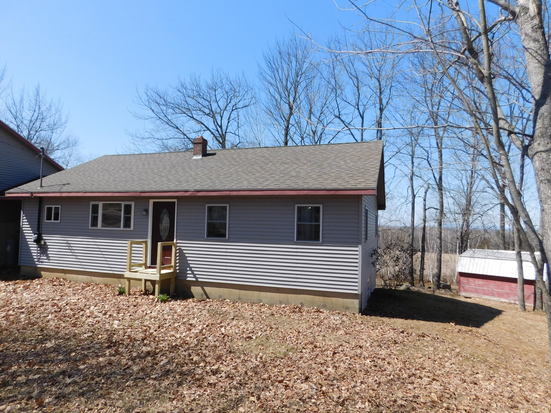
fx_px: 366
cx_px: 276
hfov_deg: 73.9
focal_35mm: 23
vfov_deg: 58.9
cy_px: 206
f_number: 3
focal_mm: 4
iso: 125
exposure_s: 1/1250
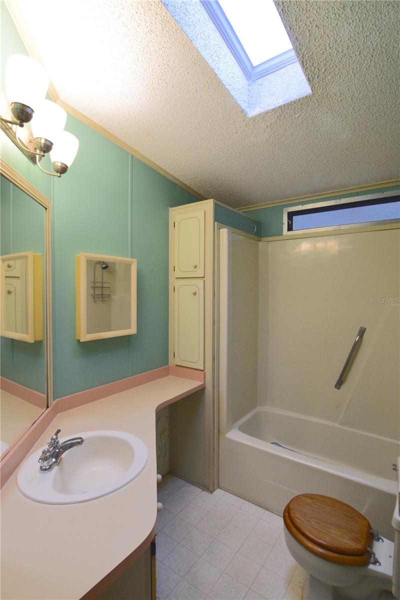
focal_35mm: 16
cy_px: 300
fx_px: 275
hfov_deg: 72.1
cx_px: 200
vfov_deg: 95.0
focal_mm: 11
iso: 1600
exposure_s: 1/60
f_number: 8
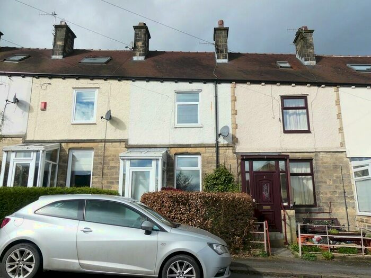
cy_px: 139
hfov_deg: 69.4
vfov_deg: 54.9
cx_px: 186
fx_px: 268
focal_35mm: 25
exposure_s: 1/800
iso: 100
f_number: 4
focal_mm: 4.5
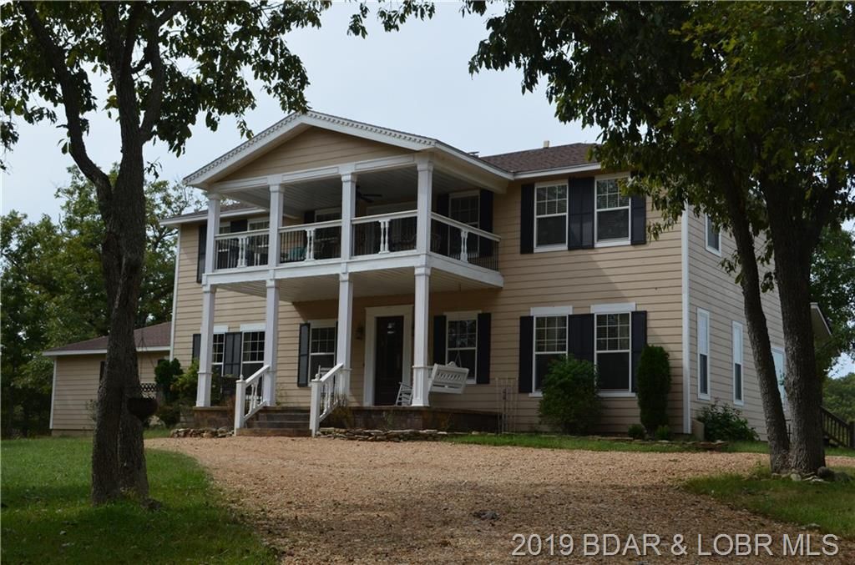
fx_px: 1066
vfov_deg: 29.7
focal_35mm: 45
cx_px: 428
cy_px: 282
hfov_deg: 43.7
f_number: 8
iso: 100
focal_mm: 30
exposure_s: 1/250
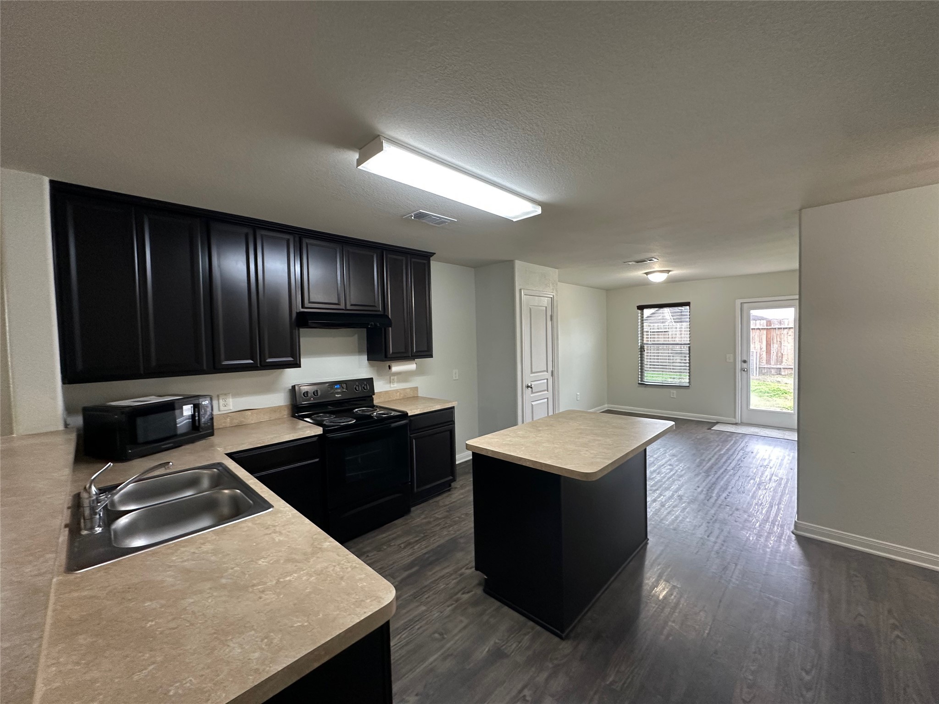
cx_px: 470
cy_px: 352
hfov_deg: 102.1
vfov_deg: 85.7
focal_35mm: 14
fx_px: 380
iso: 200
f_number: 2.2
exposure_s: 1/60
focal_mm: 2.22
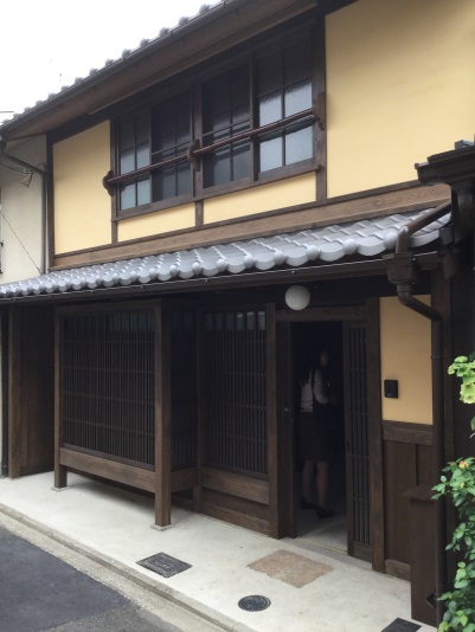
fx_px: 567
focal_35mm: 31
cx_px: 238
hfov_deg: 45.5
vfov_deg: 58.3
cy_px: 316
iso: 32
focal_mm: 3.3
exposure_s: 1/60
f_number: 2.4
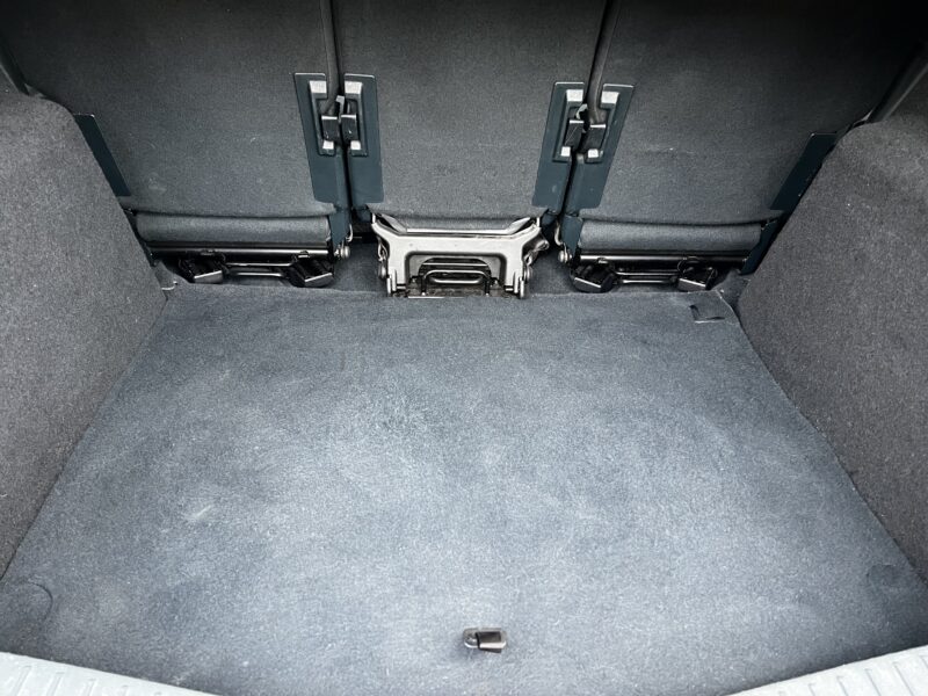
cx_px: 464
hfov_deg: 67.3
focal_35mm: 26
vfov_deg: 53.1
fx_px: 697
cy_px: 348
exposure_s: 1/60
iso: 320
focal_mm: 5.7
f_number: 1.5
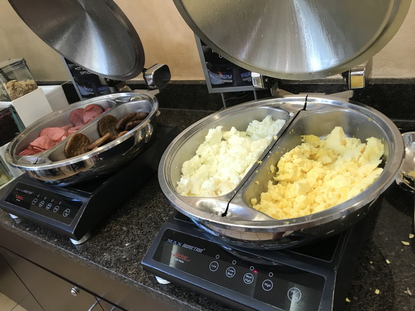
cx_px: 208
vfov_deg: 49.7
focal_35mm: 28
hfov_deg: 63.4
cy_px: 156
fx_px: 336
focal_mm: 3.99
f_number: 1.8
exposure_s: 1/20
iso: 40
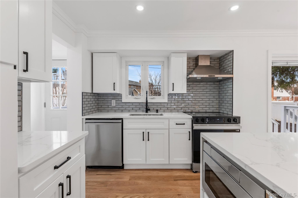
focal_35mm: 15
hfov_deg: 100.4
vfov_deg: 77.2
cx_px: 149
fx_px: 124
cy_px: 99
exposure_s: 1/60
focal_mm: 15
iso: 500
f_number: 8
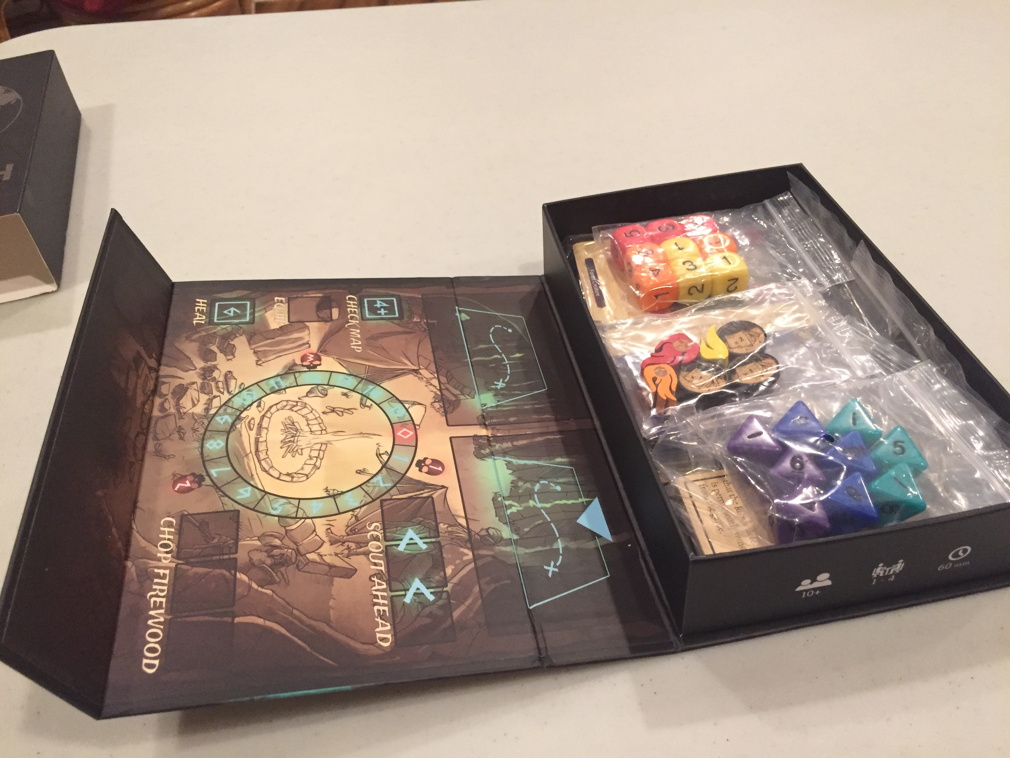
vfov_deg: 48.2
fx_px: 846
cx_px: 505
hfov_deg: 61.7
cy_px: 379
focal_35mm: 29
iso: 250
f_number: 2.2
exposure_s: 1/30
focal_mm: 4.15
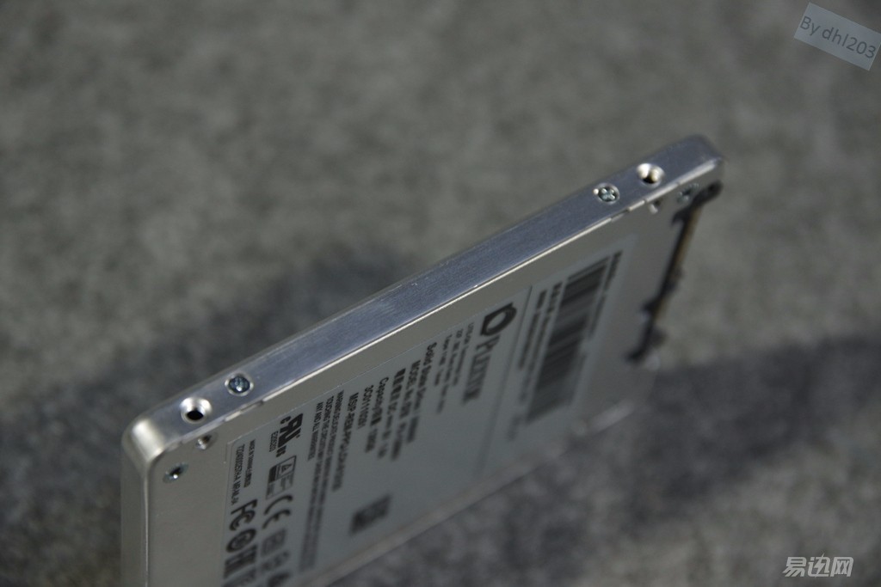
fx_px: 2570
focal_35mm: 105
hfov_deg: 19.5
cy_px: 294
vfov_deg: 13.0
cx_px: 440
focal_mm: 70
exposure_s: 1/30
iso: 800
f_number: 5
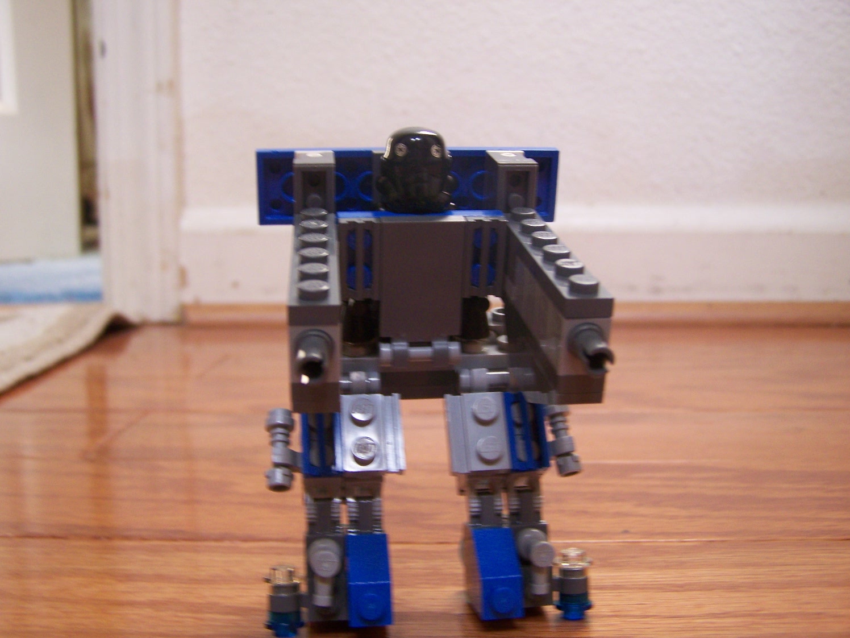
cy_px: 319
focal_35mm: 38
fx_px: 933
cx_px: 425
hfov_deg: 49.0
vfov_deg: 37.7
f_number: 2.8
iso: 160
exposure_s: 1/25
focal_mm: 6.3
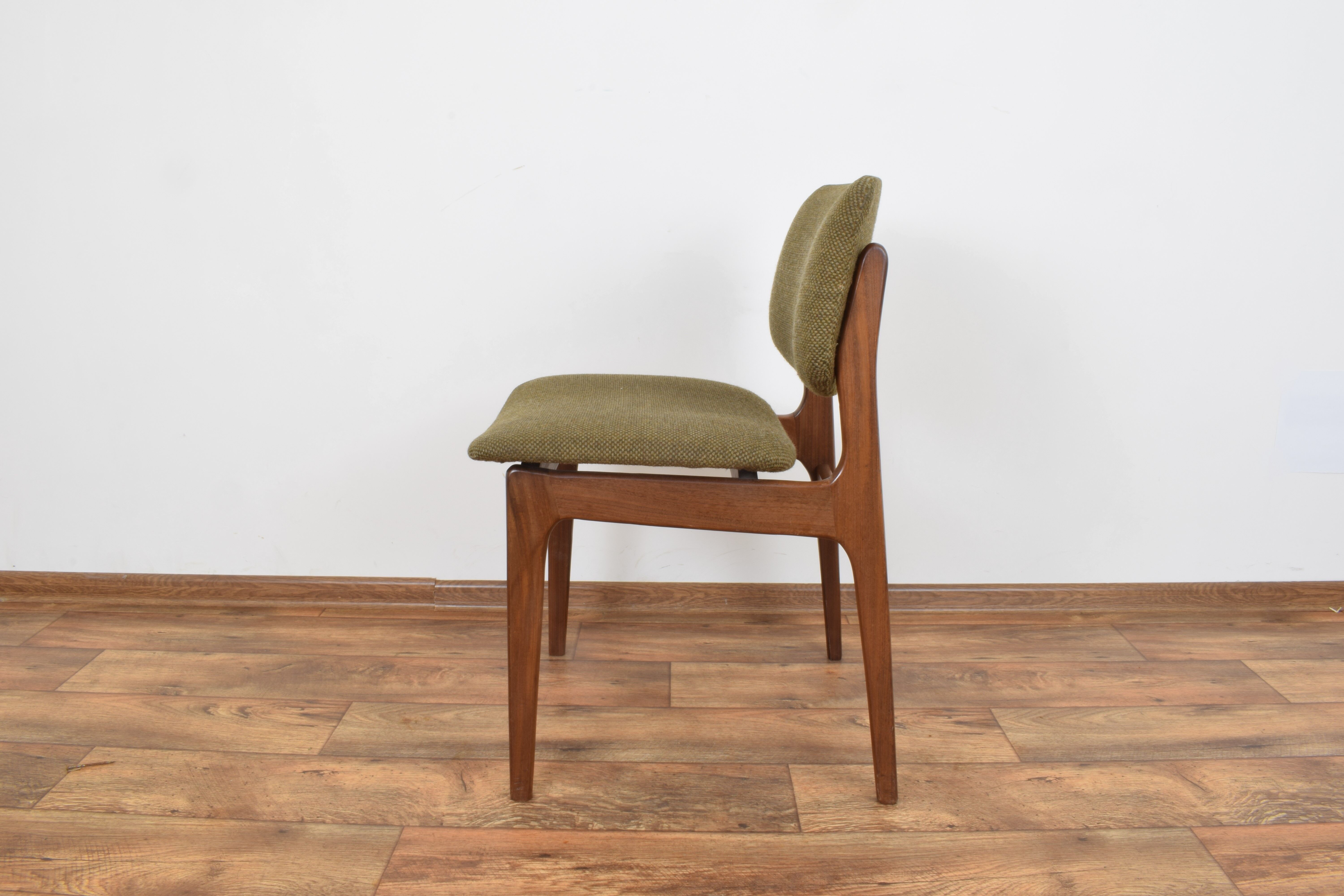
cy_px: 448
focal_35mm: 27
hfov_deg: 67.4
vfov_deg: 47.9
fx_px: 1008
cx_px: 672
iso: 100
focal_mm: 18
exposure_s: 4
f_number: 22
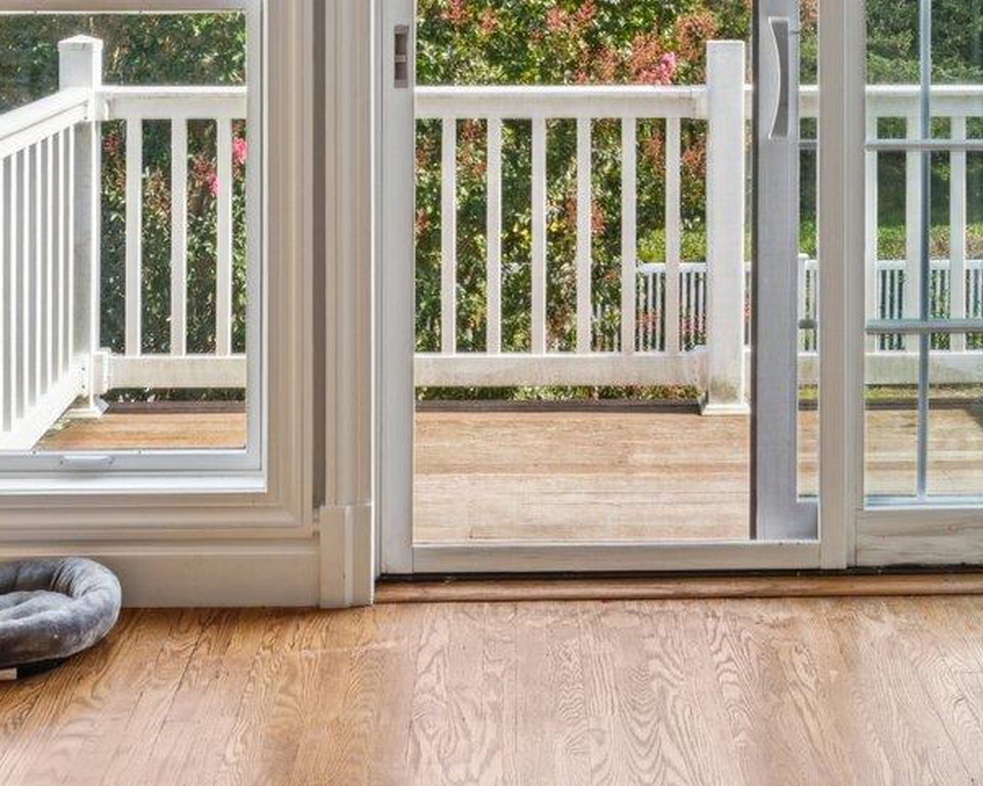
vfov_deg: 21.8
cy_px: -74
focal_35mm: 67
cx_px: 597
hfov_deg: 28.4
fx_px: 1937
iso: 400
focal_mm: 20.8
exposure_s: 1/160
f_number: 8
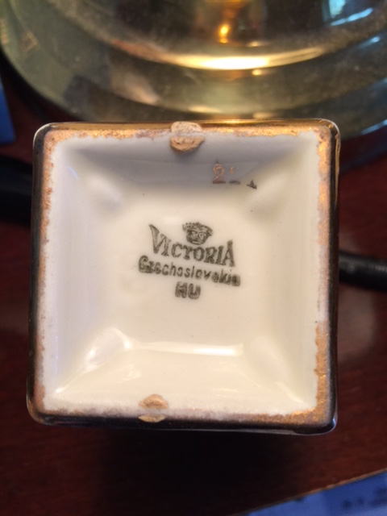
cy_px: 258
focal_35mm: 29
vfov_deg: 61.7
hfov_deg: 48.2
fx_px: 432
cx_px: 194
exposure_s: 1/40
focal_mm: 4.15
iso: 40
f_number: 2.2
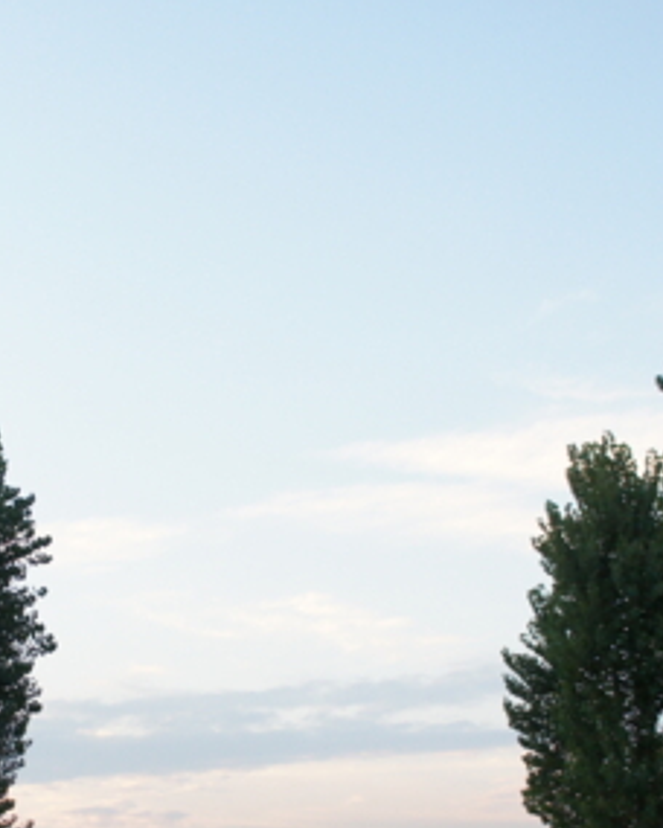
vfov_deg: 26.5
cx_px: 140
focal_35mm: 71
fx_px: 1741
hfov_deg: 21.3
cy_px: 594
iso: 640
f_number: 4
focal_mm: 18
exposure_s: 1/250
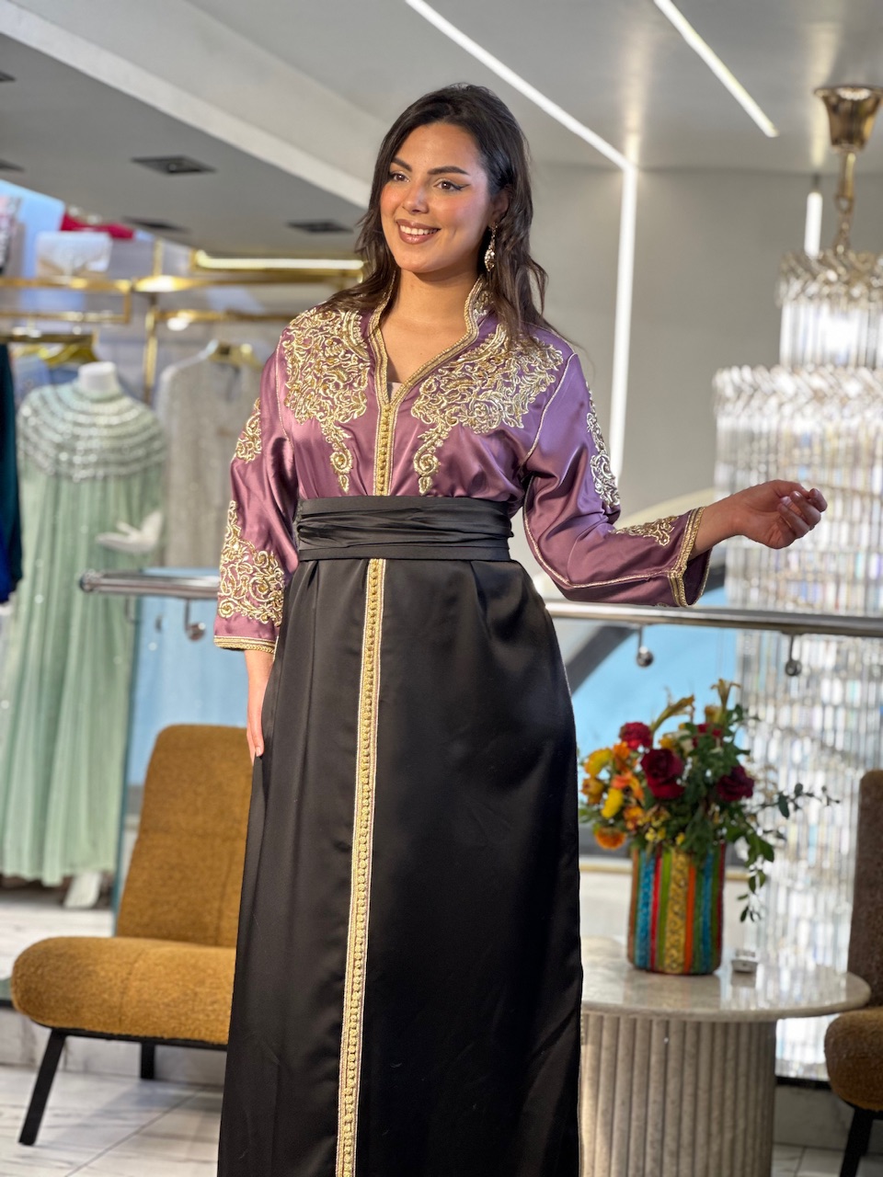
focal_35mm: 77
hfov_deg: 19.1
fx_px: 2619
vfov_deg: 25.3
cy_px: 588
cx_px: 442
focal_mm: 9
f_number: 2.8
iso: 125
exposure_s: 1/100
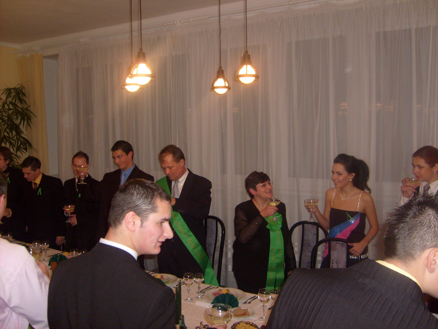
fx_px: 443
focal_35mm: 35
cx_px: 219
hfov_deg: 52.6
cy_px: 164
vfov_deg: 40.7
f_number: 2.8
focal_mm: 5.8
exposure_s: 1/45
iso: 100
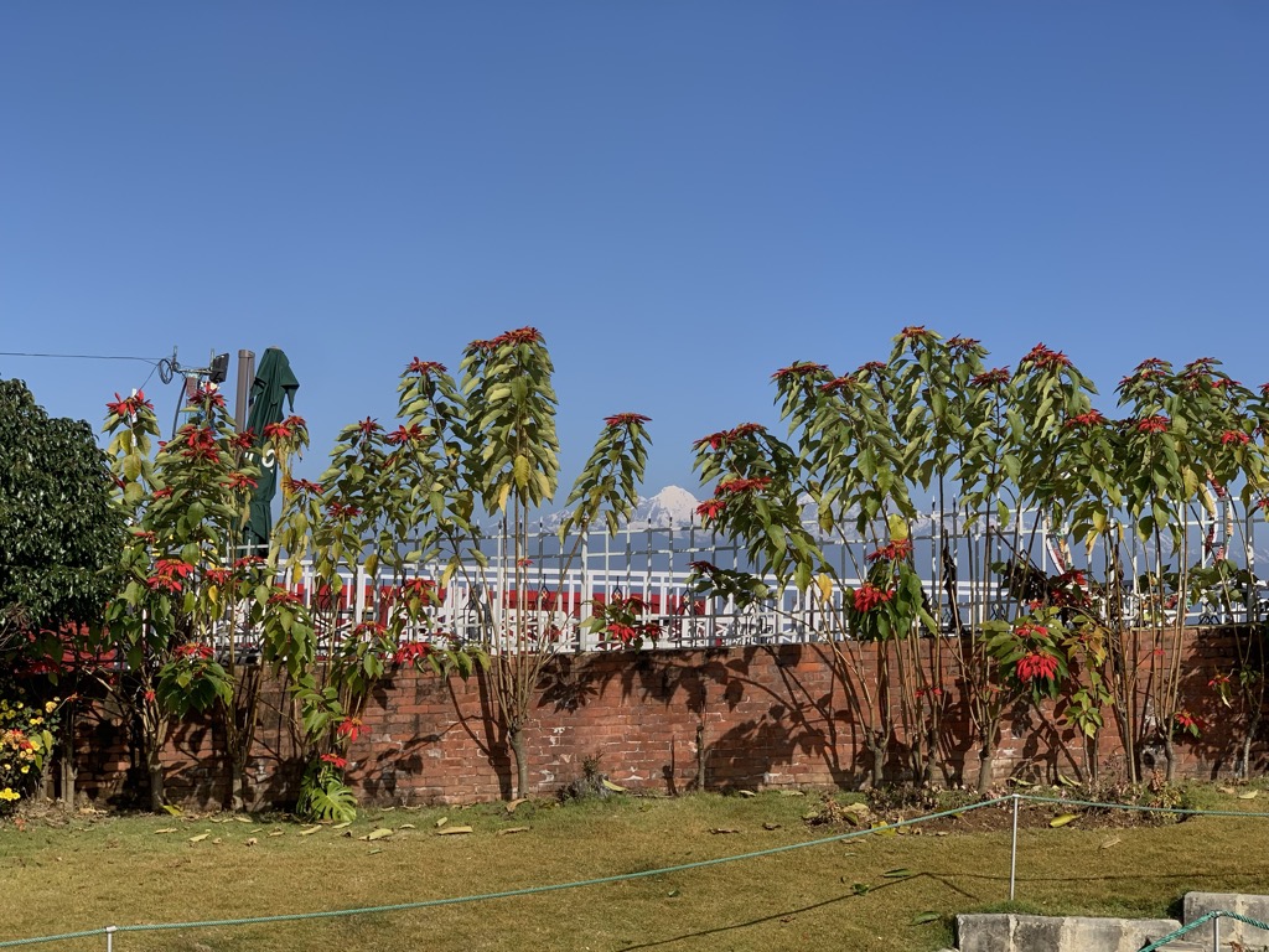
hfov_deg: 36.8
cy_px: 476
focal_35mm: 52
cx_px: 634
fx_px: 1906
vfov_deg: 28.0
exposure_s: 1/1295
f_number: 2.4
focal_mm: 6
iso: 16
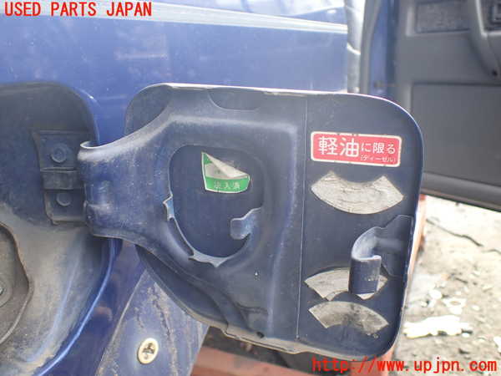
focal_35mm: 30
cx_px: 250
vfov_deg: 46.8
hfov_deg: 60.0
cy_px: 188
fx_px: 434
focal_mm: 5.4
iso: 100
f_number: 2.3
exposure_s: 1/125
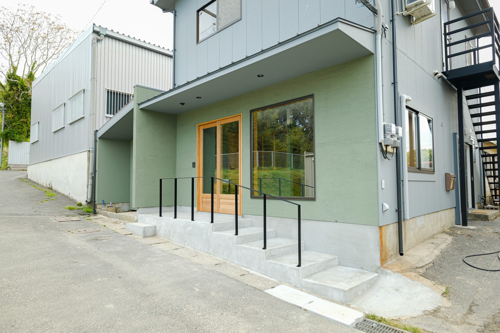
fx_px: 292
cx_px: 250
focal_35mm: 21
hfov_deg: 81.2
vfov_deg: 59.5
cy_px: 166
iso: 200
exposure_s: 1/180
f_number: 4.5
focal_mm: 14
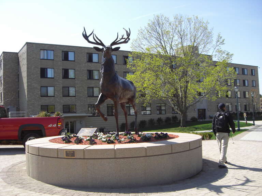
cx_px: 131
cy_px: 98
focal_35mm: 38
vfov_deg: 37.7
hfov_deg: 49.0
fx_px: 288
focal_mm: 6.2
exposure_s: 1/800
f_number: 2.7
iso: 64
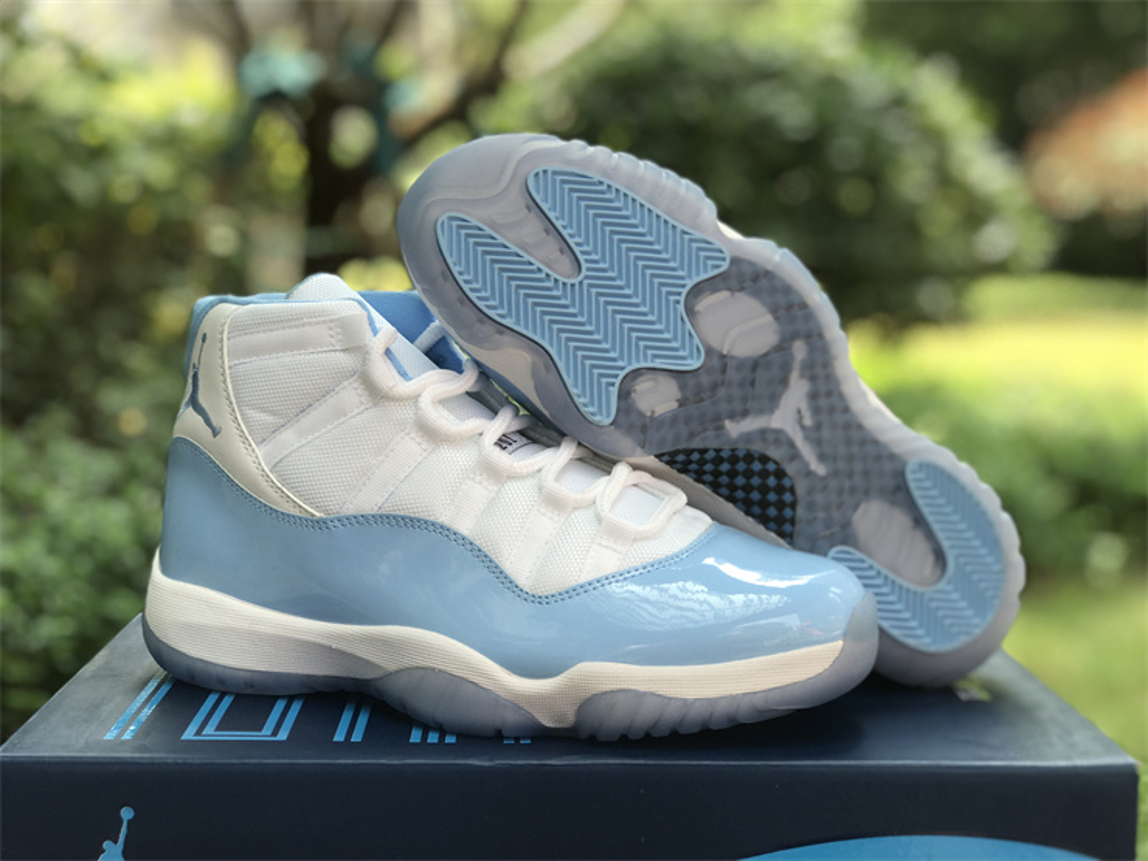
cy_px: 430
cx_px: 574
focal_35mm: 57
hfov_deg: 33.8
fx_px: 1890
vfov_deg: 25.7
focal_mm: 6.6
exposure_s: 1/124
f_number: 2.8
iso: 20
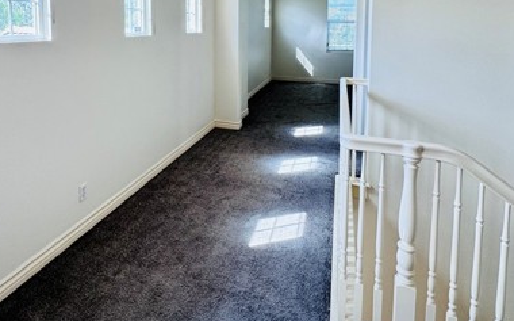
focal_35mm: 25
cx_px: 196
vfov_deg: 45.9
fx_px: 350
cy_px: 51
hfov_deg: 71.5
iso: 80
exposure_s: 1/99
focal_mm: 2.22
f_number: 2.2
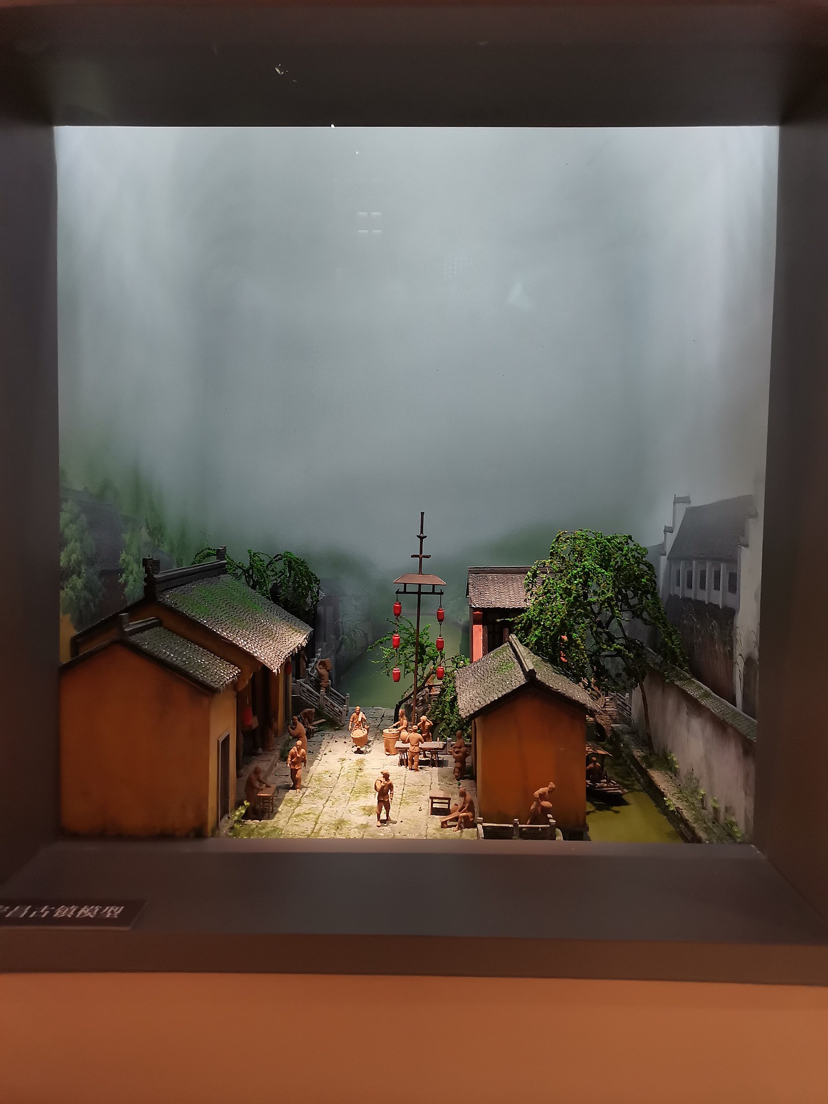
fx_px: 829
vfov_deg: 67.3
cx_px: 414
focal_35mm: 26
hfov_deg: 53.1
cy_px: 552
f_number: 1.8
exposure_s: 1/33.3
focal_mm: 4.75
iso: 400
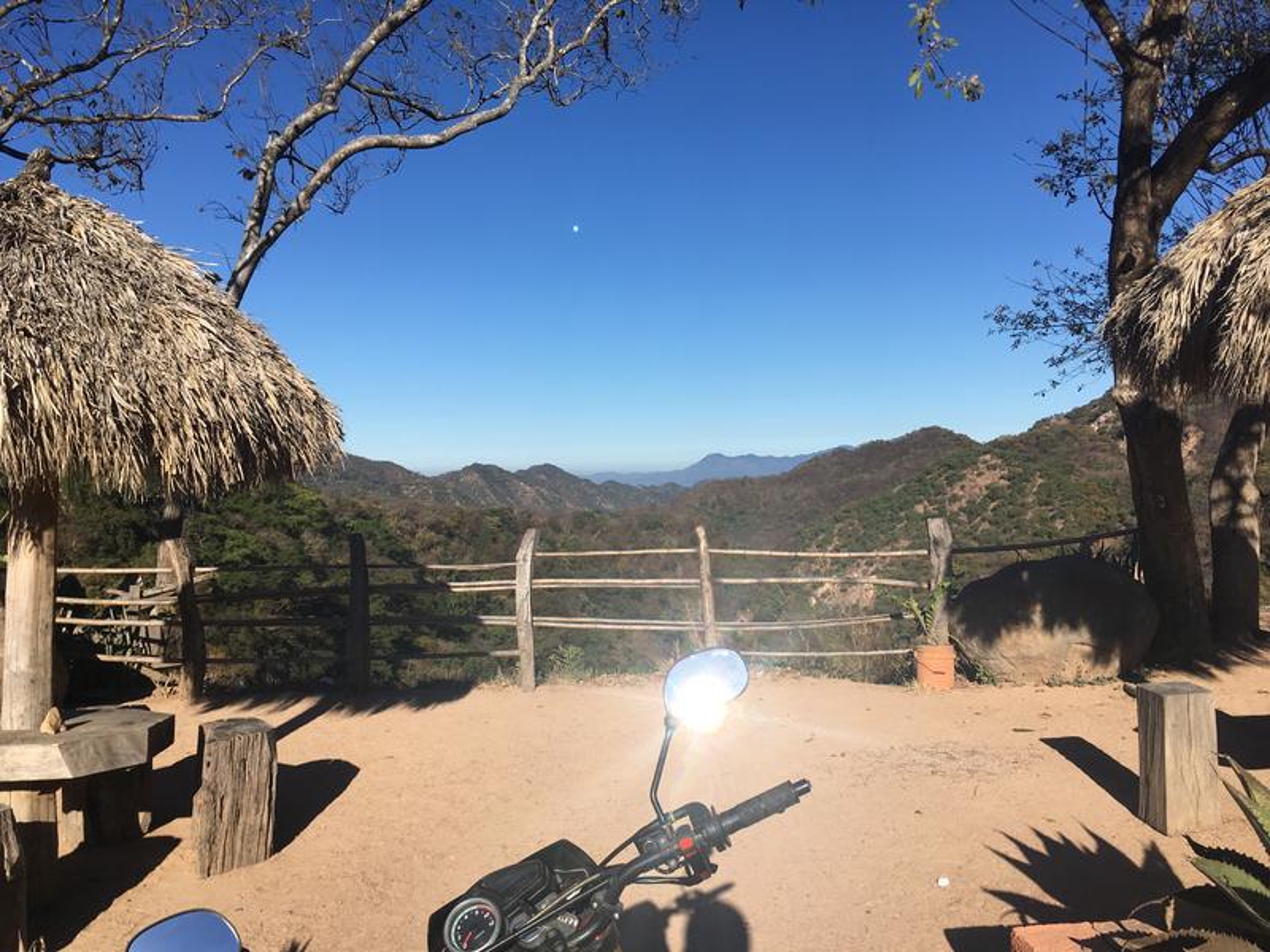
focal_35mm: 29
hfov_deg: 61.7
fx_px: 1064
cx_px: 635
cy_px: 476
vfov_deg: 48.2
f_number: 2.2
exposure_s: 1/2262
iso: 25
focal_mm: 4.15
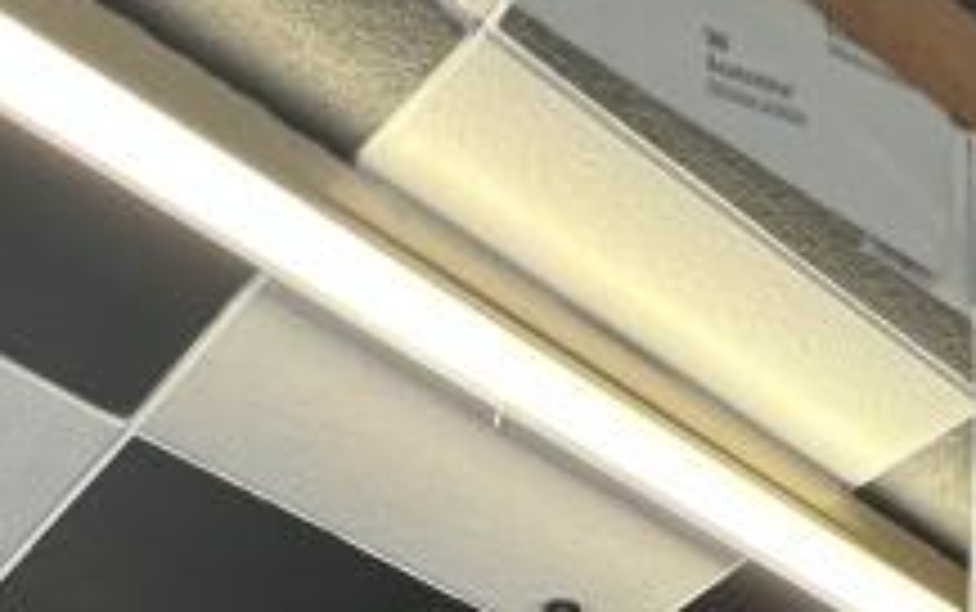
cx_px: 643
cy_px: 1624
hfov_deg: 31.3
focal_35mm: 65
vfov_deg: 12.9
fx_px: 1730
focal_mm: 1.57
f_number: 1.8
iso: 125
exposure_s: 1/100
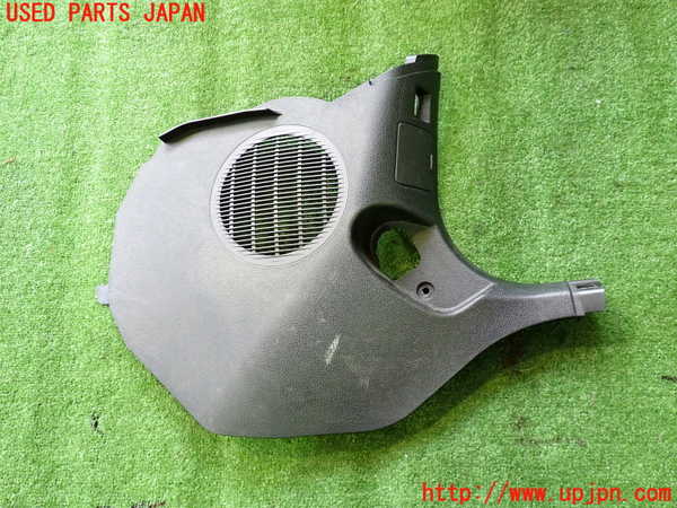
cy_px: 254
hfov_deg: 60.0
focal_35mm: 30
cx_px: 338
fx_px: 587
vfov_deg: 46.8
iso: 500
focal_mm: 5.4
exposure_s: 1/40
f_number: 2.3
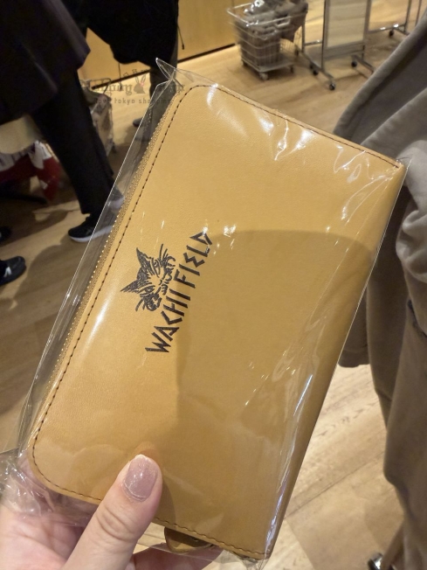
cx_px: 214
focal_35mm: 25
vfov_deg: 69.4
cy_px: 285
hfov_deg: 54.9
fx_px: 411
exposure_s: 1/106
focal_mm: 2.22
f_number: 2.2
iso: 320
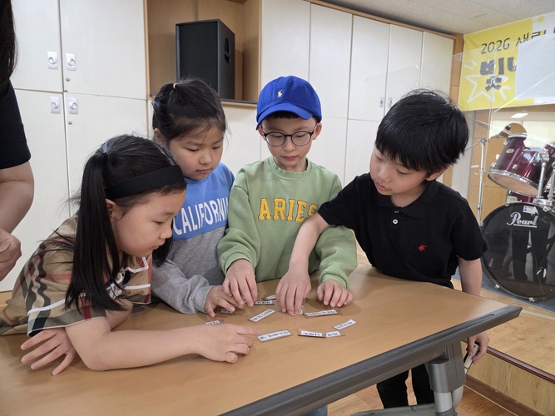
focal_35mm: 23
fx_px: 369
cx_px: 278
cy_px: 208
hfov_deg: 73.9
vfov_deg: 58.9
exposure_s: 1/120
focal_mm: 6.3
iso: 400
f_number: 1.7
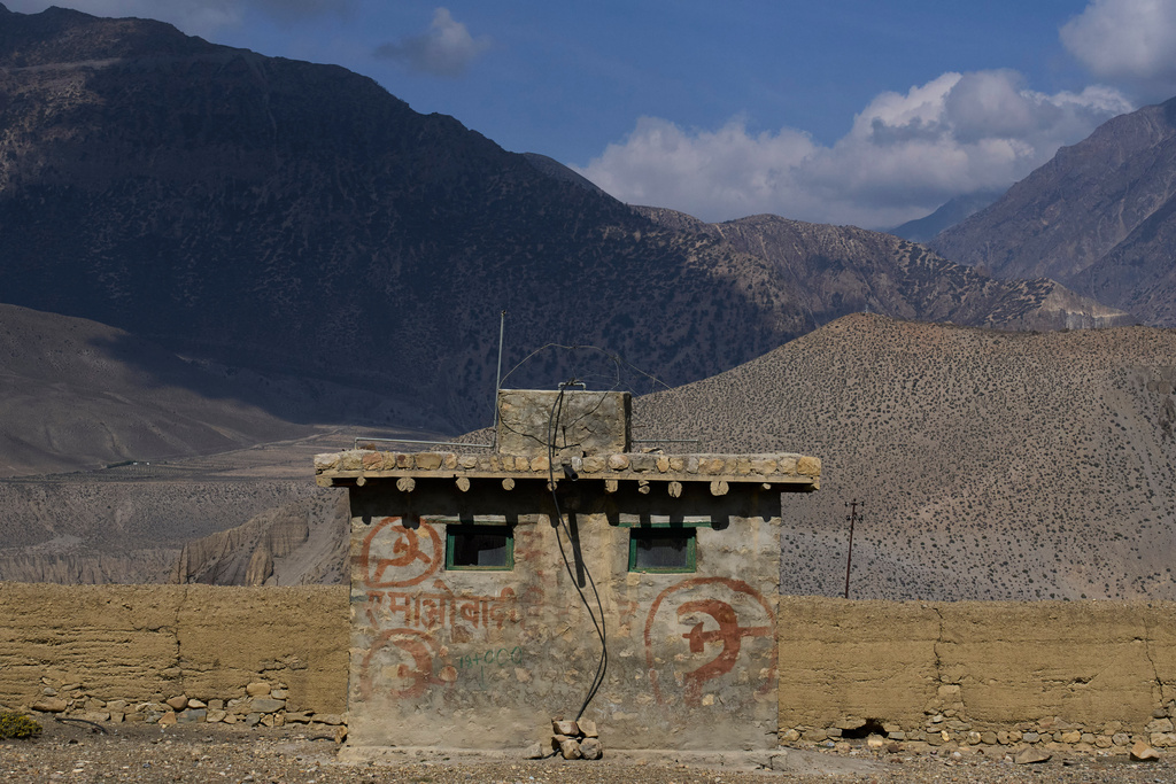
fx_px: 2352
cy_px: 392
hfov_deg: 28.1
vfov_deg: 18.9
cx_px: 588
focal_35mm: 72
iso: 400
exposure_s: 1/5000
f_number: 7.1
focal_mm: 48
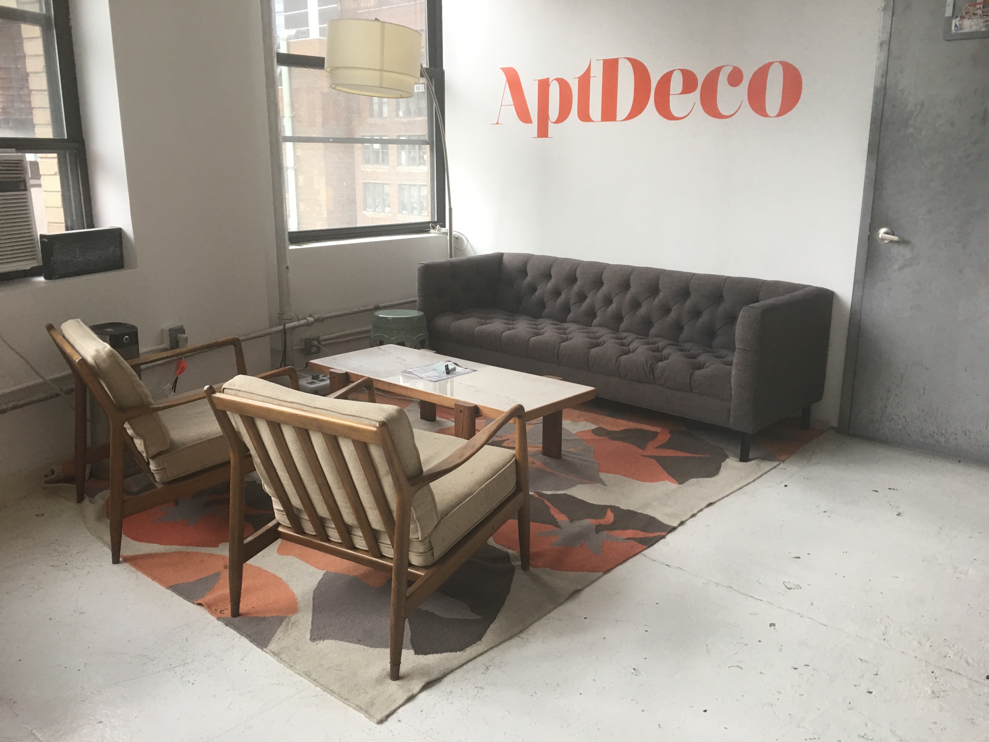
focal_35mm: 29
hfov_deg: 61.7
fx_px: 829
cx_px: 494
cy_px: 371
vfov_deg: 48.2
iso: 40
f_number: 2.2
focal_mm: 4.15
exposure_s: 1/30
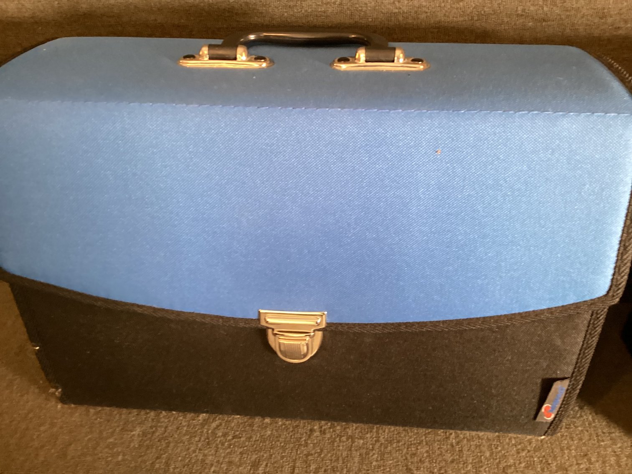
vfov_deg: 45.4
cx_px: 316
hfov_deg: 58.3
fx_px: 566
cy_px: 237
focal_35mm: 31
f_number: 2.4
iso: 320
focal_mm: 3.3
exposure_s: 1/33
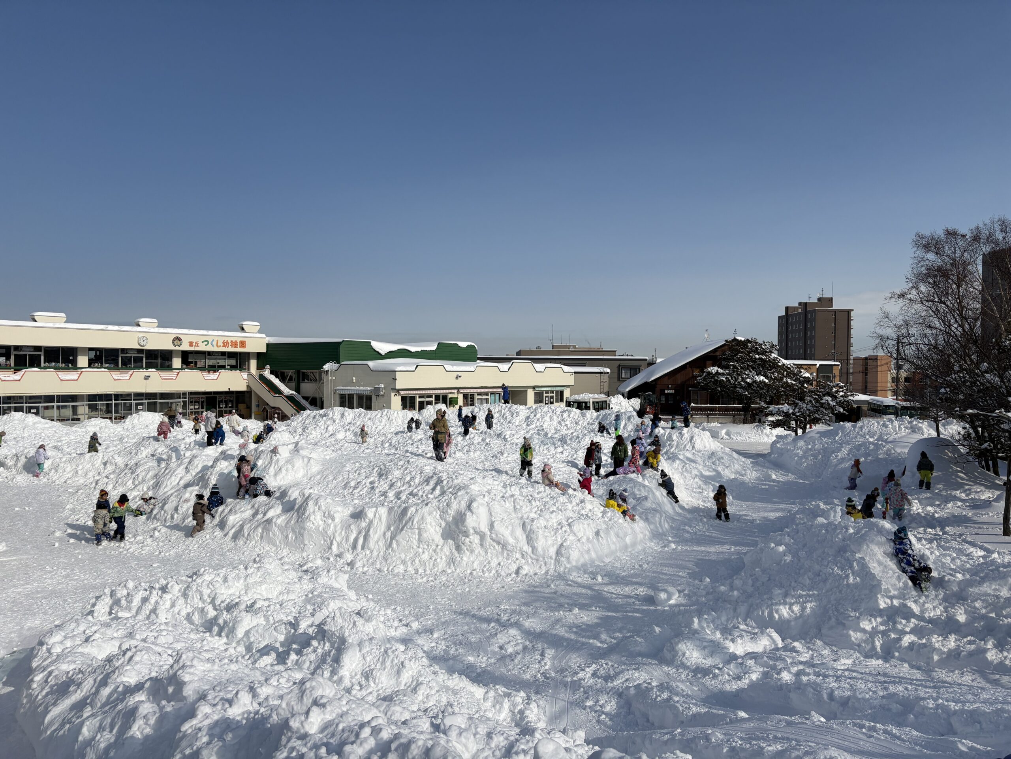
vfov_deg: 53.1
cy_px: 380
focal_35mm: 26
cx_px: 506
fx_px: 759
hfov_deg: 67.3
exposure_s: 1/14493
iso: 50
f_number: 1.6
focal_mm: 5.96
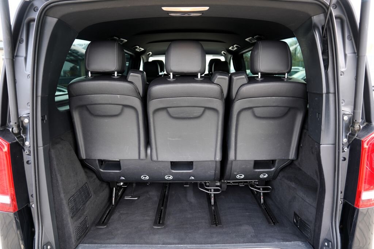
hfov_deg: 73.7
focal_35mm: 24
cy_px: 124
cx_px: 187
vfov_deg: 53.1
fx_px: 249
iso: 100
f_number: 2.8
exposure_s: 1/30
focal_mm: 24
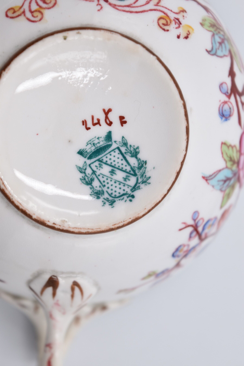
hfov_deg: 16.6
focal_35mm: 82
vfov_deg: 24.6
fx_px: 839
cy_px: 183
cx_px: 122
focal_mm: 55
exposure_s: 1/125
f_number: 5.6
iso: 160
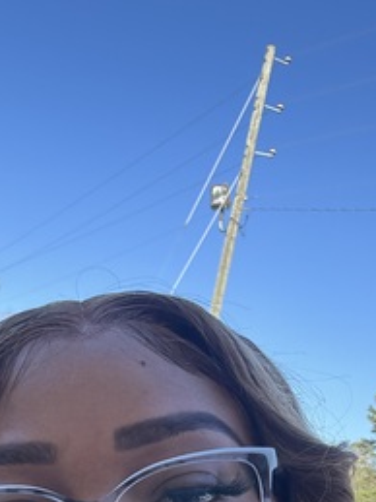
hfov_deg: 24.6
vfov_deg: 31.2
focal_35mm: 58
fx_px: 841
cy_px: 483
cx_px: 51
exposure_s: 1/172
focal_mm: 2.69
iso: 32
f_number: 1.9
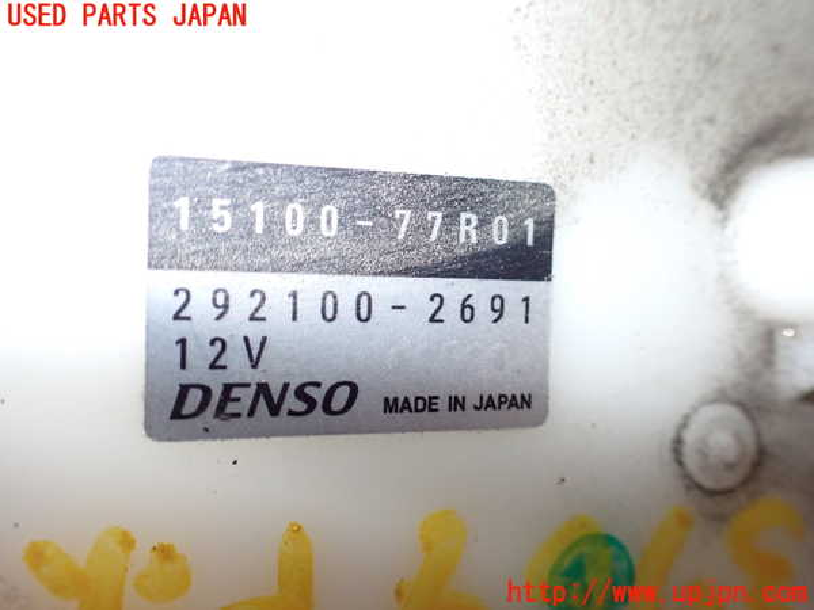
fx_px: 705
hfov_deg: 60.0
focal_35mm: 30
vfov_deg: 46.8
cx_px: 407
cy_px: 305
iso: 800
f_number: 6.3
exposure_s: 1/30
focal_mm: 5.4
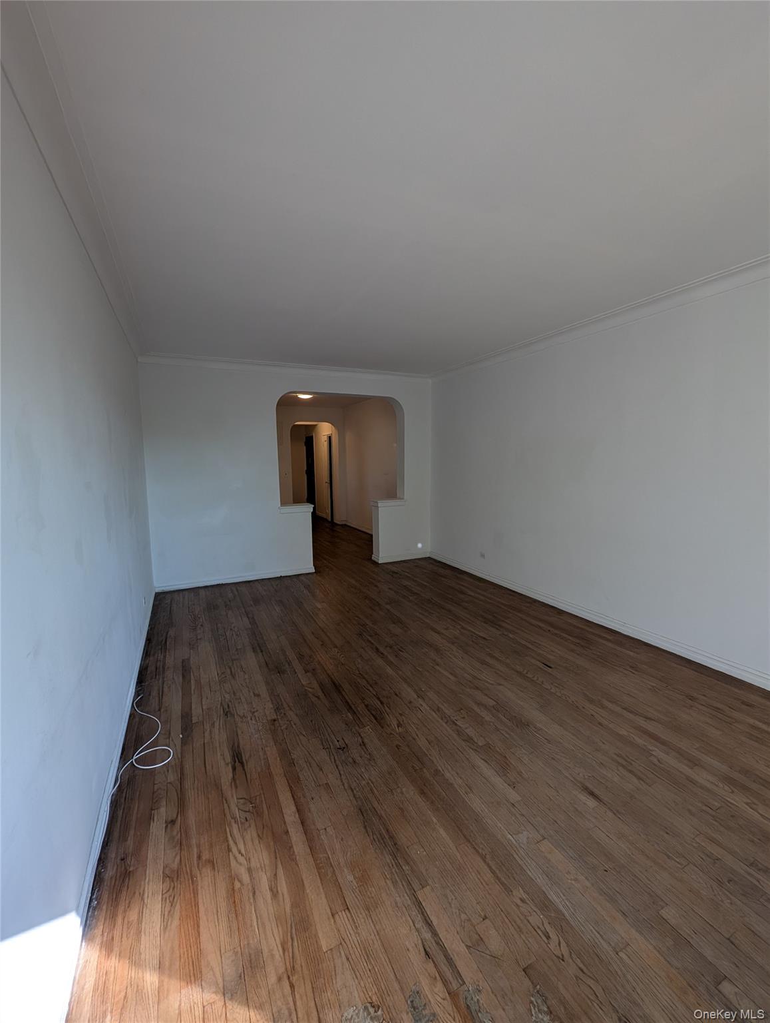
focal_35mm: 13
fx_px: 384
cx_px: 385
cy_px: 512
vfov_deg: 106.1
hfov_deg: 90.1
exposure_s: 1/125
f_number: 2.2
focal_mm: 1.95
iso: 49
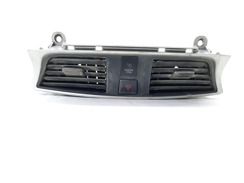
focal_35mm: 25
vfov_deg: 54.9
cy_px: 92
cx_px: 122
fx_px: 176
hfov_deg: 69.4
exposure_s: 1/50
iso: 200
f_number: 2
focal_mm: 4.6
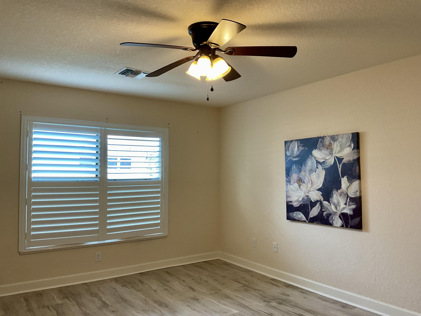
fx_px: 353
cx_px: 210
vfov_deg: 48.2
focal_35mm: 29
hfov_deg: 61.7
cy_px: 158
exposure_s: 1/60
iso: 64
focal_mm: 3
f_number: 1.8
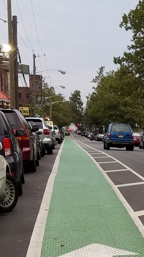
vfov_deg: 21.4
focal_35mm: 95
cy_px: 277
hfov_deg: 12.3
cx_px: 193
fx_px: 645
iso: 100
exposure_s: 1/120
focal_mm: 4.2
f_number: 1.7
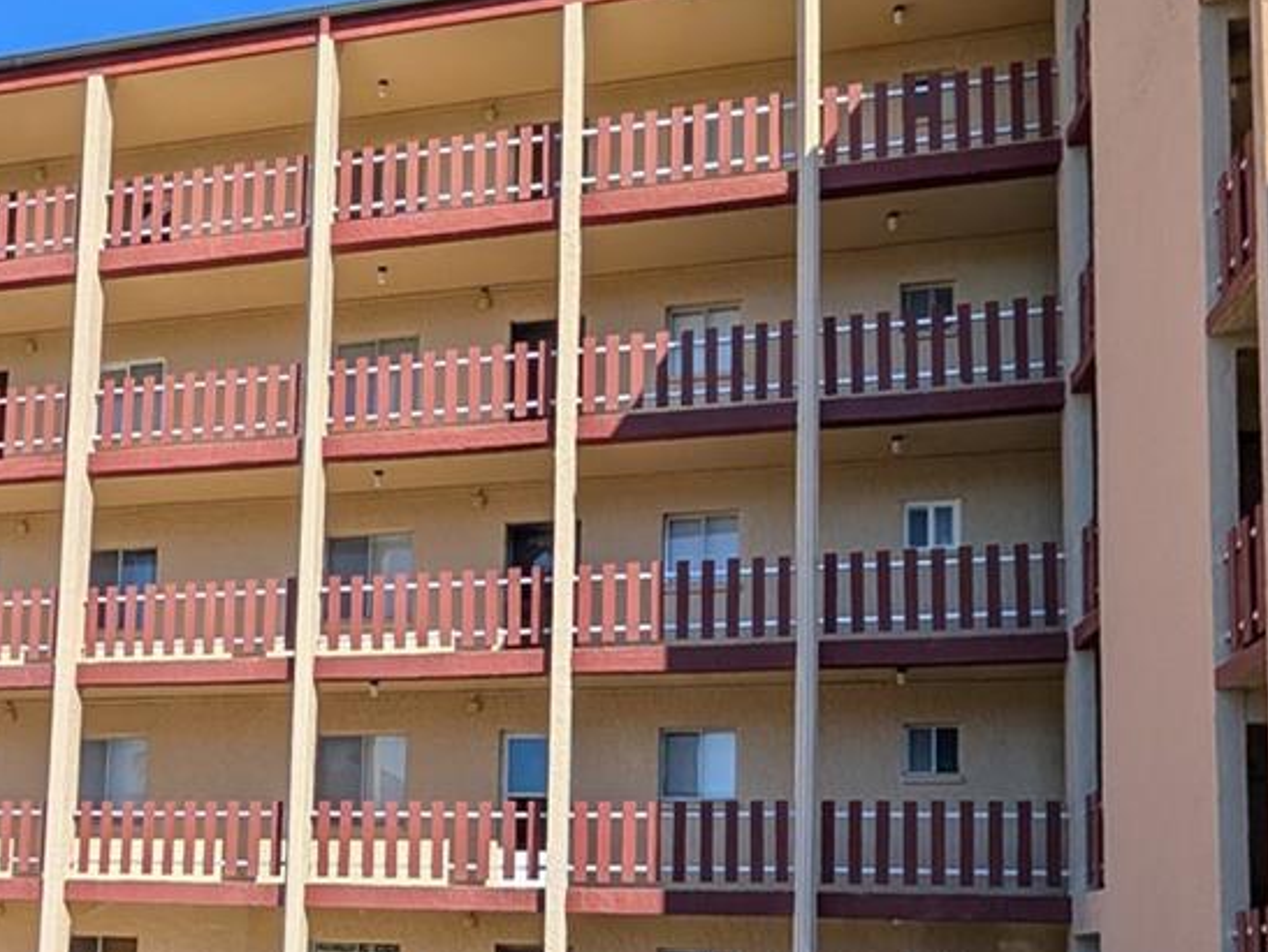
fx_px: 1283
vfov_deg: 38.0
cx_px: 315
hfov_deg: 50.4
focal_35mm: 35
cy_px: 857
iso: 56
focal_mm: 2.02
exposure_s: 1/3077
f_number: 1.7
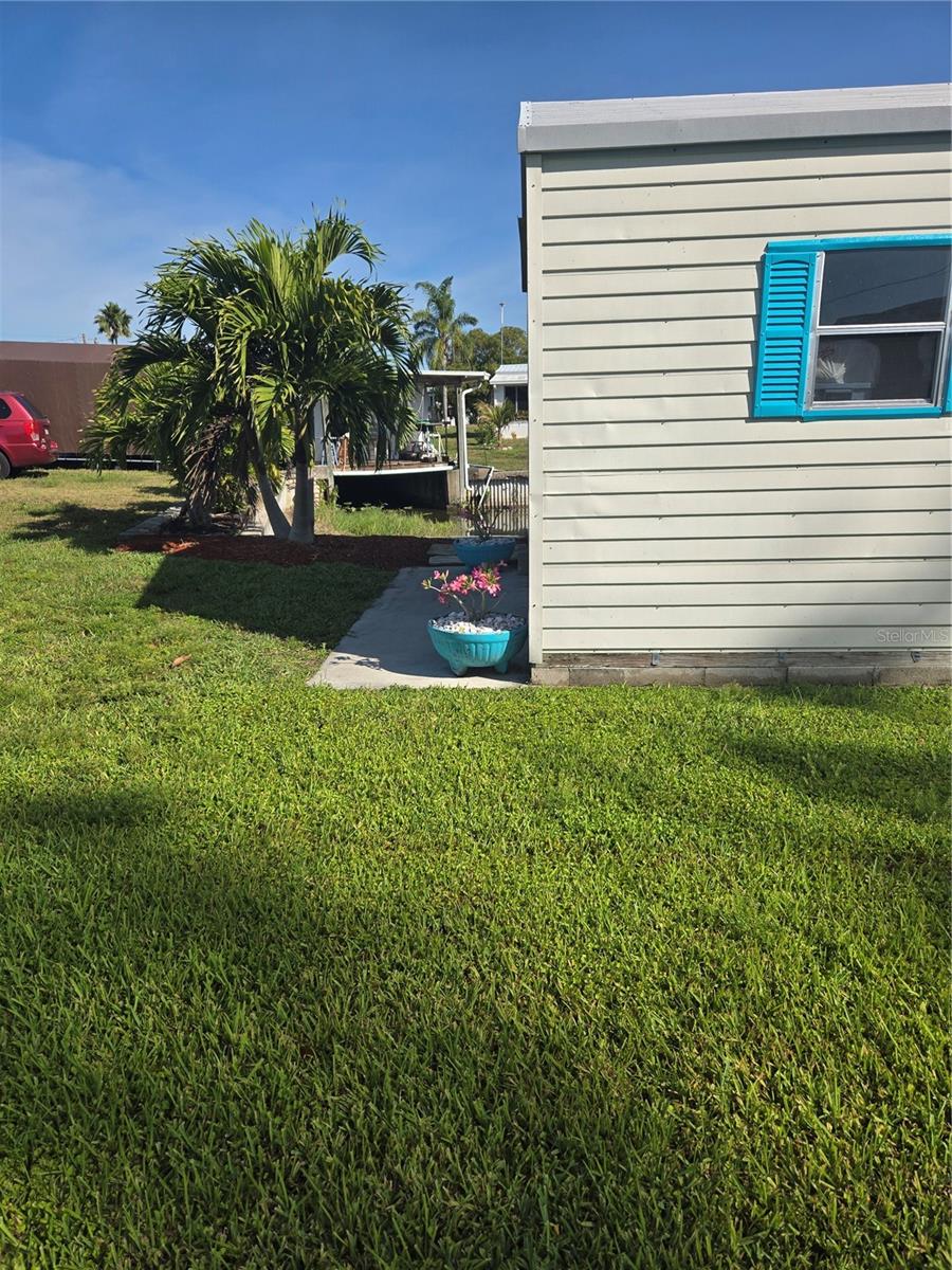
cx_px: 476
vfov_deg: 73.9
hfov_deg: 58.9
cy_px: 635
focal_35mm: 23
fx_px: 843
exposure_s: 1/2628
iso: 25
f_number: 1.8
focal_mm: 5.4
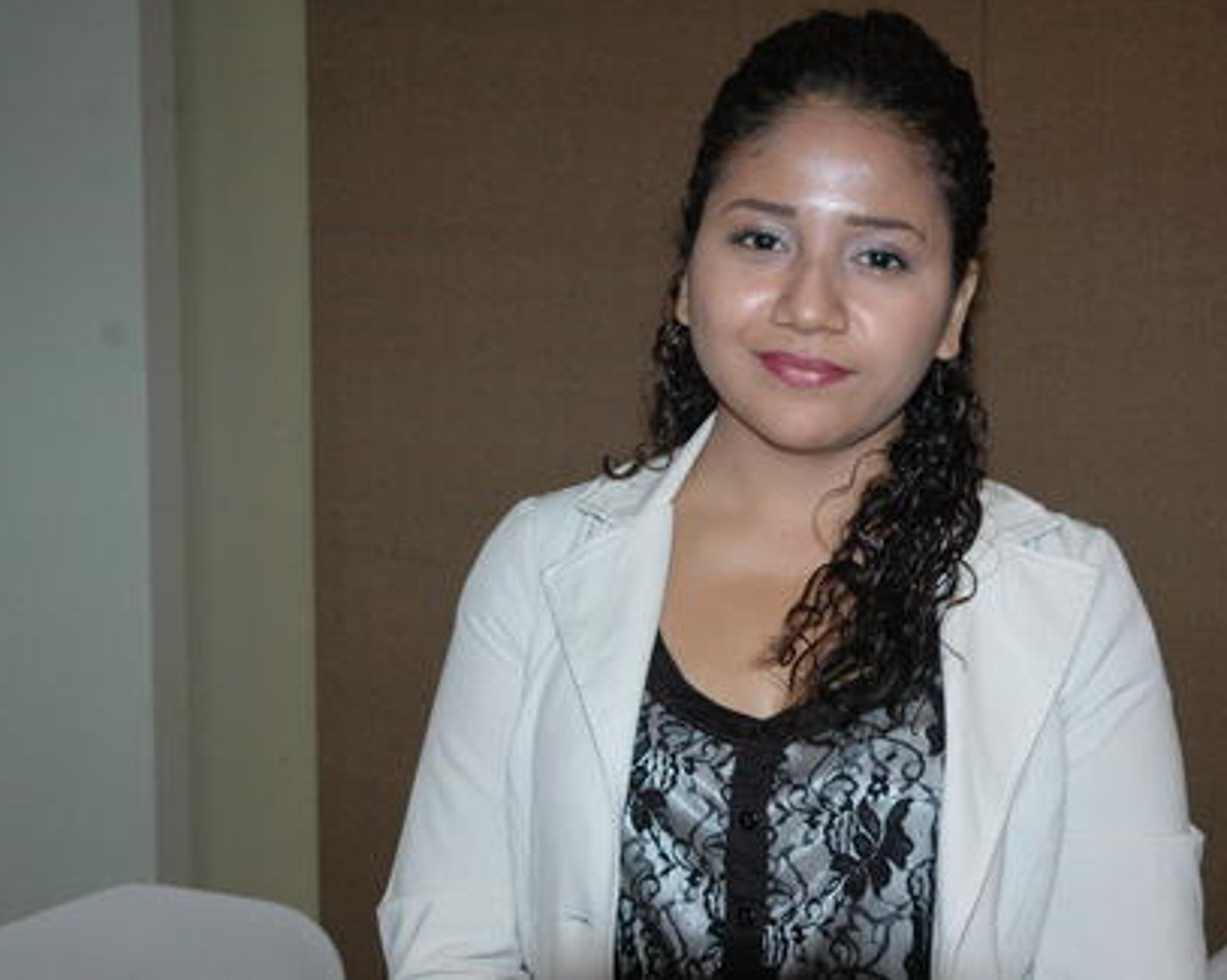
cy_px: 485
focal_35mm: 54
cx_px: 739
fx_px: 1944
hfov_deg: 34.9
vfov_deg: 28.3
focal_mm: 31
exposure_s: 1/125
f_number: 5
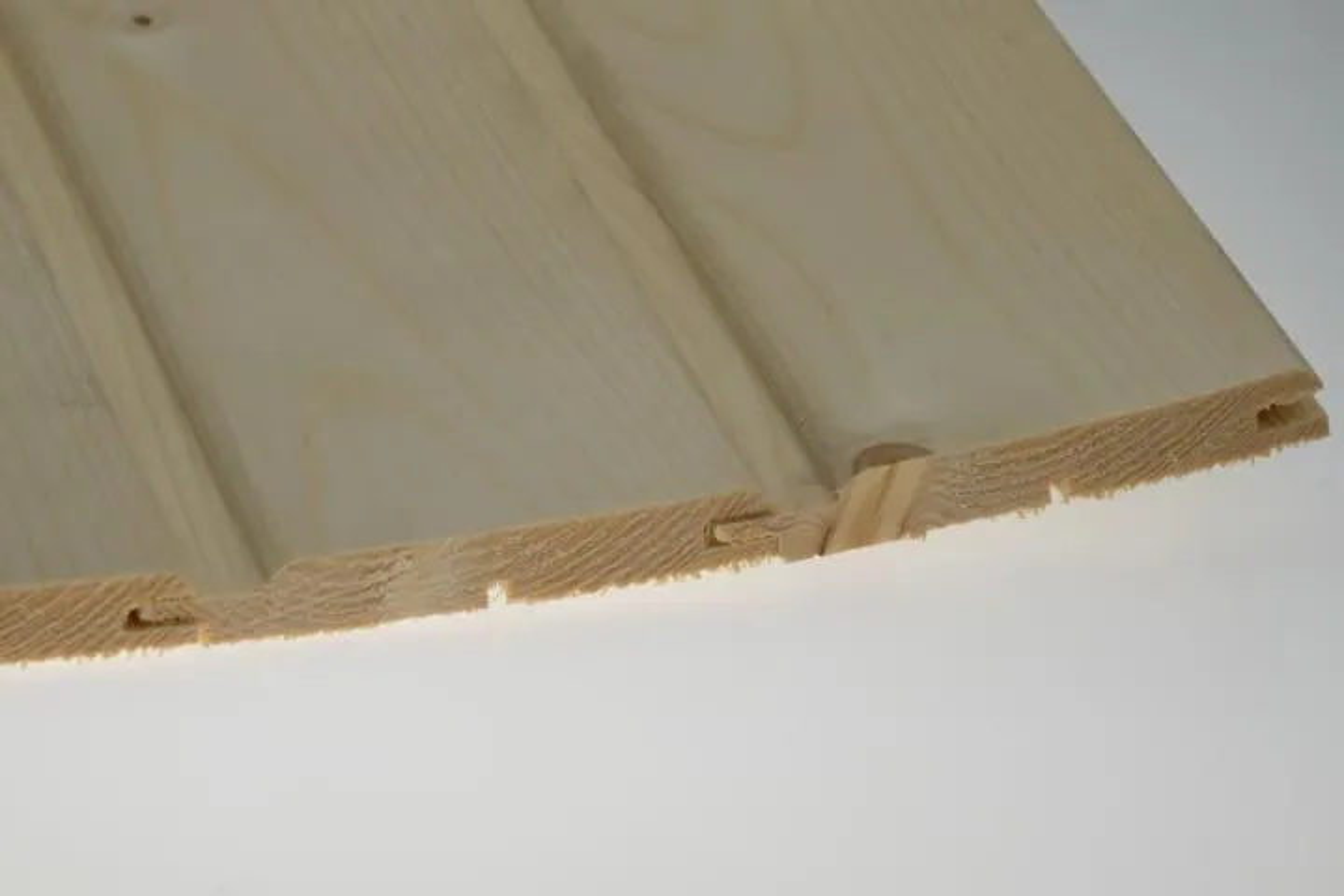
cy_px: 448
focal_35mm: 161
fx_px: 6010
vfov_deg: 8.5
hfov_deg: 12.8
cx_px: 672
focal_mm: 107.3
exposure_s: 1/25
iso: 200
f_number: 13
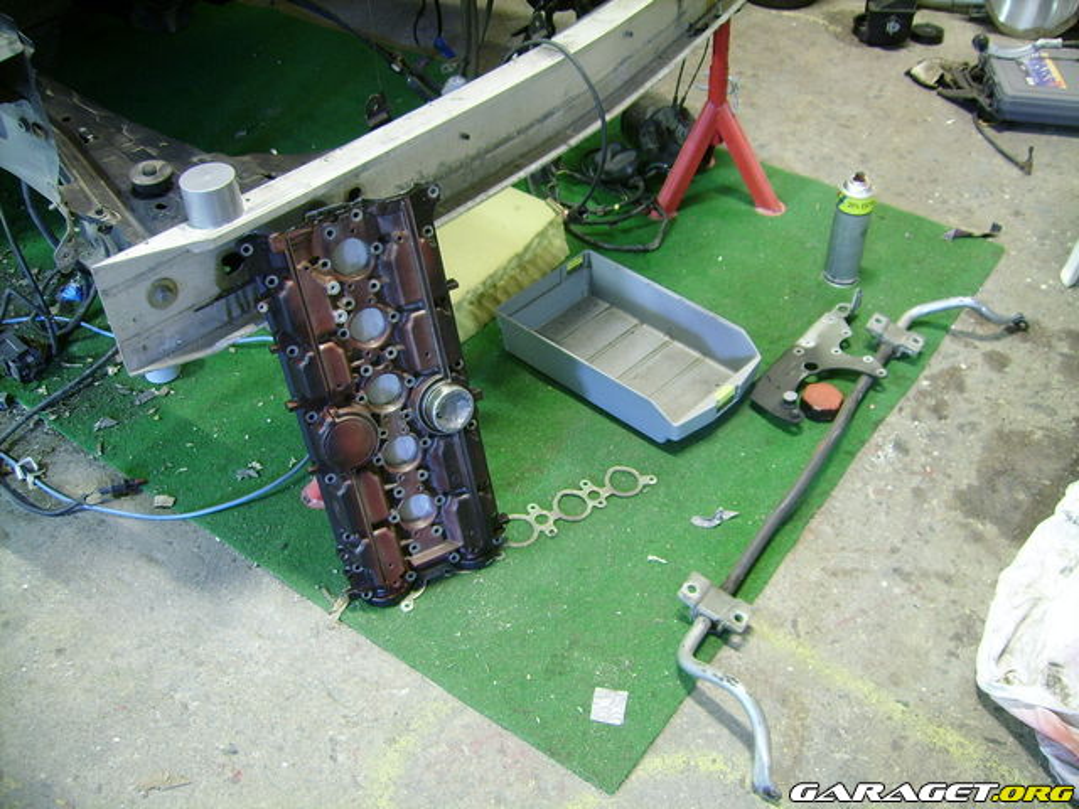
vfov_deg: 40.7
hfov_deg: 52.6
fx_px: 1091
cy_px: 404
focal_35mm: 35
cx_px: 540
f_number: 2.8
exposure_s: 2
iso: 100
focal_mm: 5.95
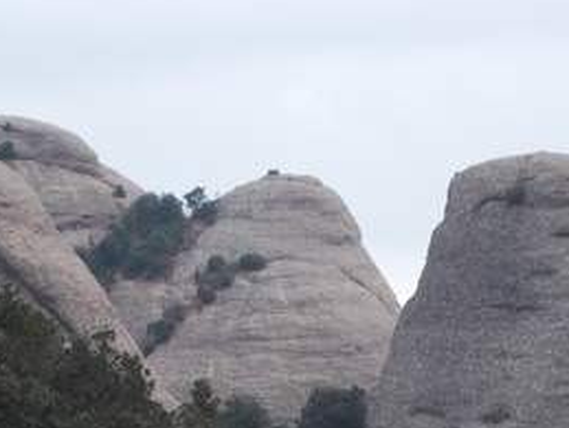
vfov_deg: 6.4
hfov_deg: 8.5
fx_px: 3819
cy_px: 356
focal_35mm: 232
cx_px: 402
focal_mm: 13.5
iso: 80
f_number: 5.8
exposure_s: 1/160
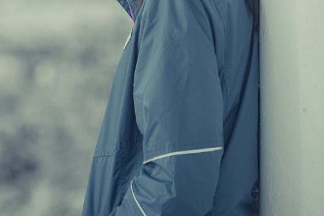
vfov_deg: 2.1
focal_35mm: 642
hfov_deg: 3.2
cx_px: 127
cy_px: 5
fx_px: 5776
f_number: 4
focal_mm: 190
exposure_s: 1/400
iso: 100
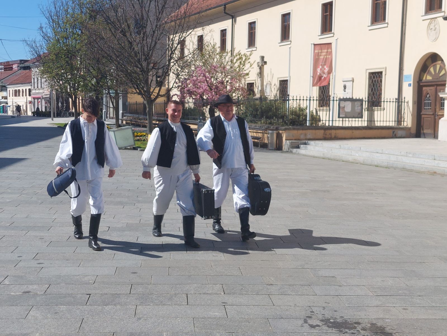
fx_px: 323
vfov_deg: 54.9
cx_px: 224
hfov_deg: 69.4
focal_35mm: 25
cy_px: 168
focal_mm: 5.23
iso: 40
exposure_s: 1/2126
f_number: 1.8
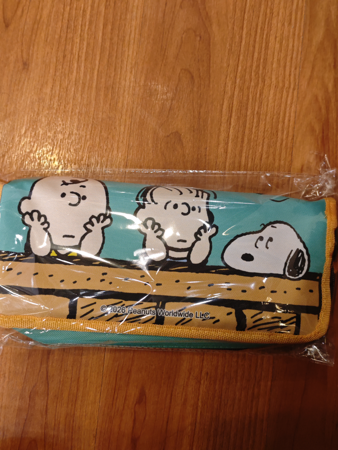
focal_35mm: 46
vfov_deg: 41.2
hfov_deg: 31.5
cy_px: 225
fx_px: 599
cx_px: 169
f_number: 2
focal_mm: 8.72
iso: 500
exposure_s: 1/100
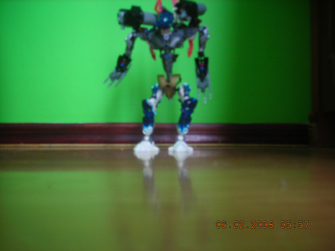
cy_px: 126
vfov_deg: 37.7
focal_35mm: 38
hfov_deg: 49.0
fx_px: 368
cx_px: 168
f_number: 3.2
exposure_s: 2
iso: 200
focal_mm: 6.3
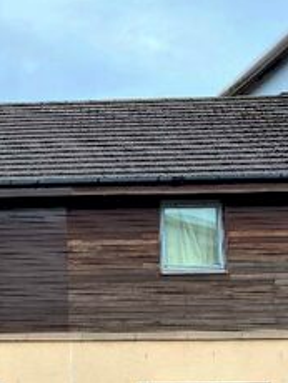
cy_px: 347
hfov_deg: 16.4
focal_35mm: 79
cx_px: -193
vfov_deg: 24.0
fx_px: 875
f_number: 1.8
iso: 32
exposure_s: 1/2070
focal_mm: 4.25
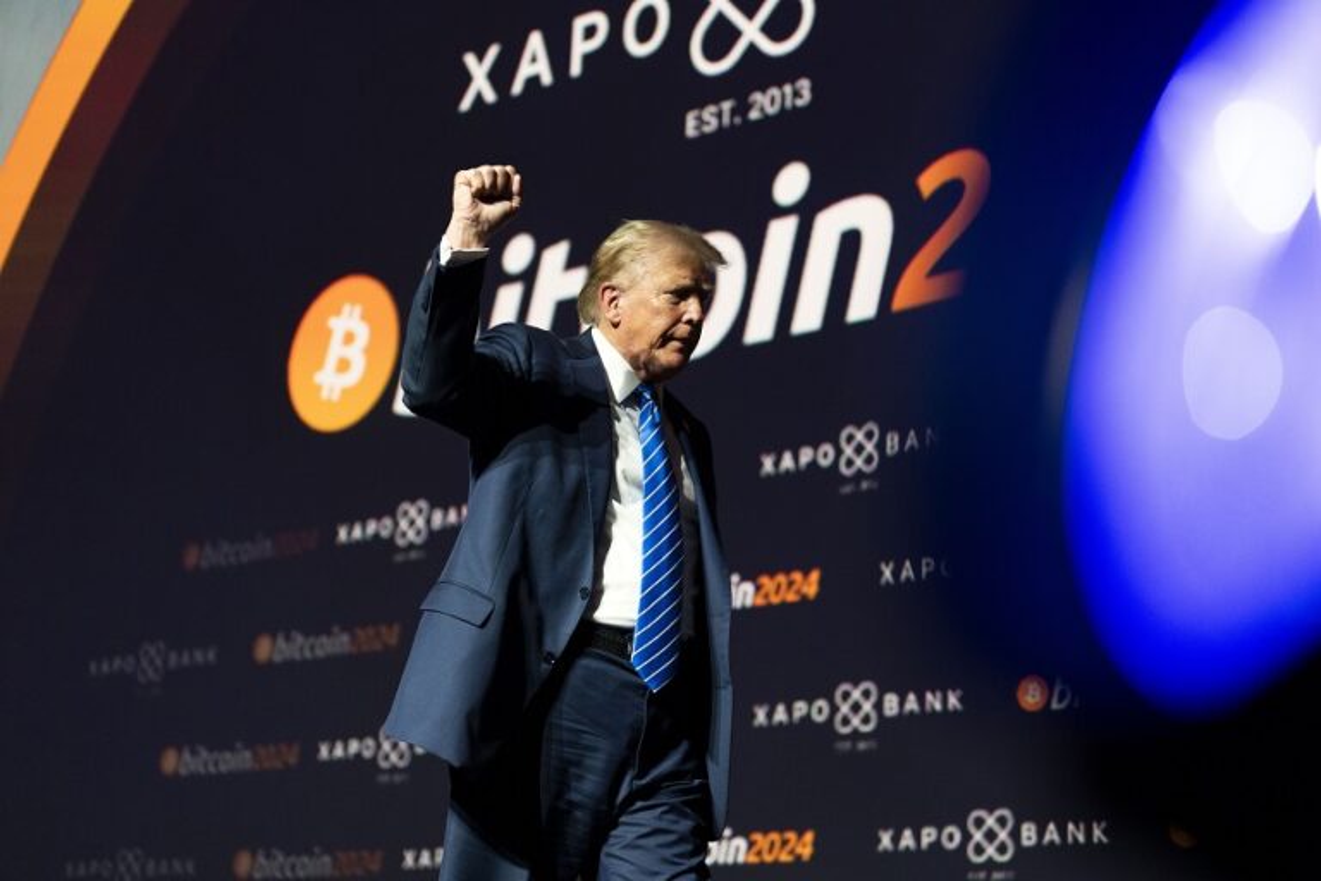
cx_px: 660
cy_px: 440
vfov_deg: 19.5
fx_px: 2568
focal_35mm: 70
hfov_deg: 28.8
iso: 2500
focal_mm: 70
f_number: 2.8
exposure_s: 1/400
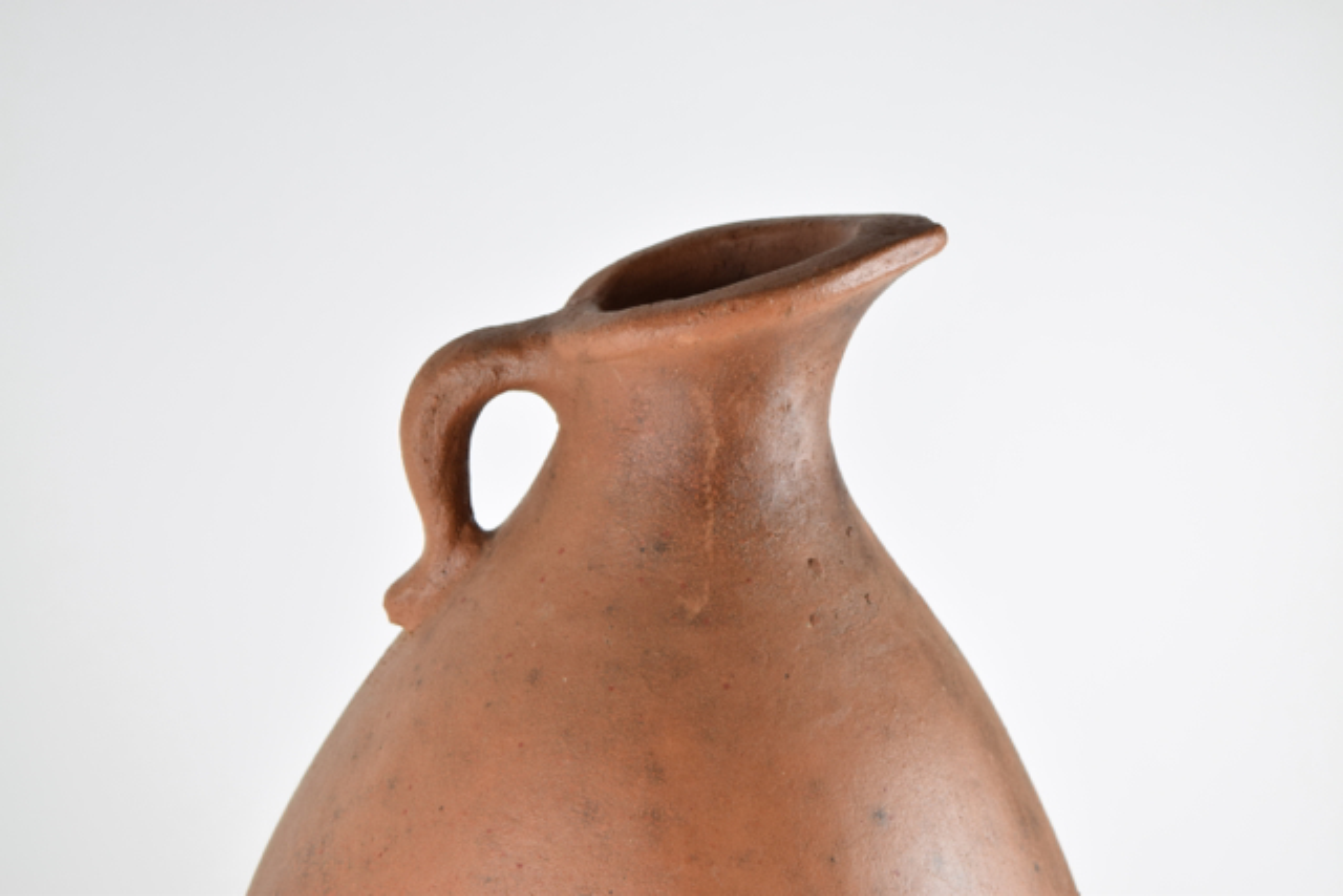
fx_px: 3078
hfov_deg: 24.6
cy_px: 448
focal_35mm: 82
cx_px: 672
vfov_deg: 16.6
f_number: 6.3
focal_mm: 55
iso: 400
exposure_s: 1/125
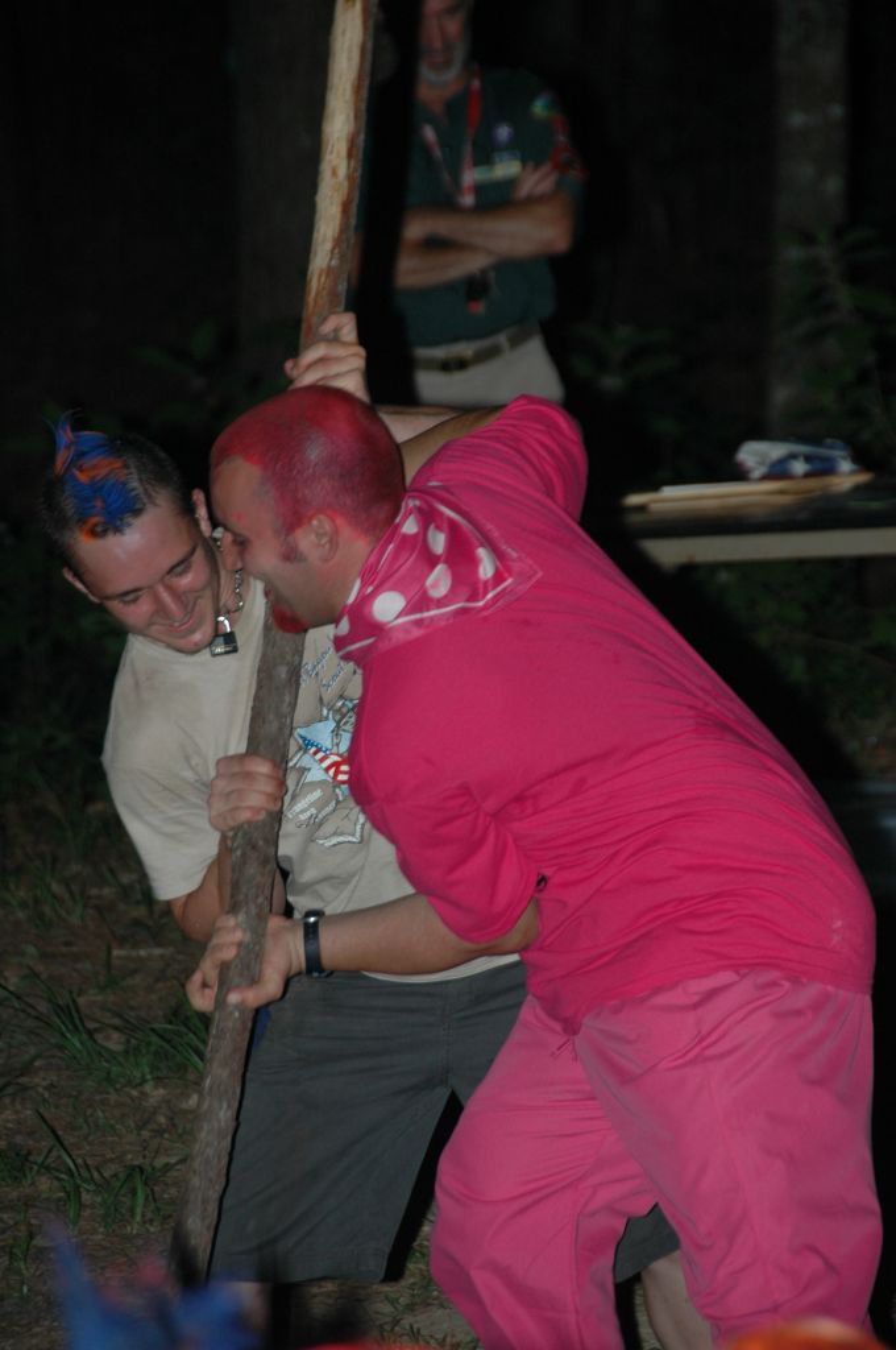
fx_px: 11230
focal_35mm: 300
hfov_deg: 4.6
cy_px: 675
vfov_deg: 6.9
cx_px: 448
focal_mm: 200
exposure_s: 1/60
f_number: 5.6
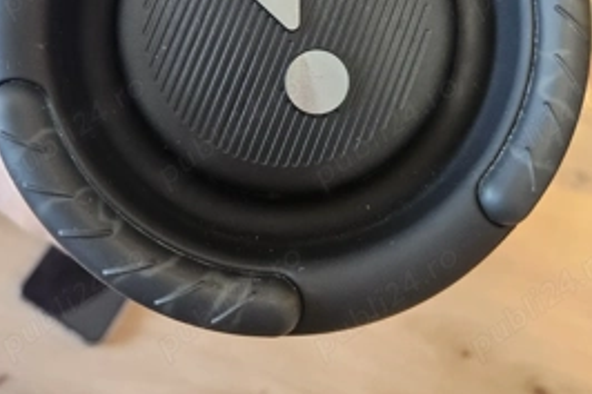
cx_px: 307
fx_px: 592
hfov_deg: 53.1
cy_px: -2
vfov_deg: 33.6
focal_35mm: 36
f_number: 1.8
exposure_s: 1/50
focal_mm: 5.4
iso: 640
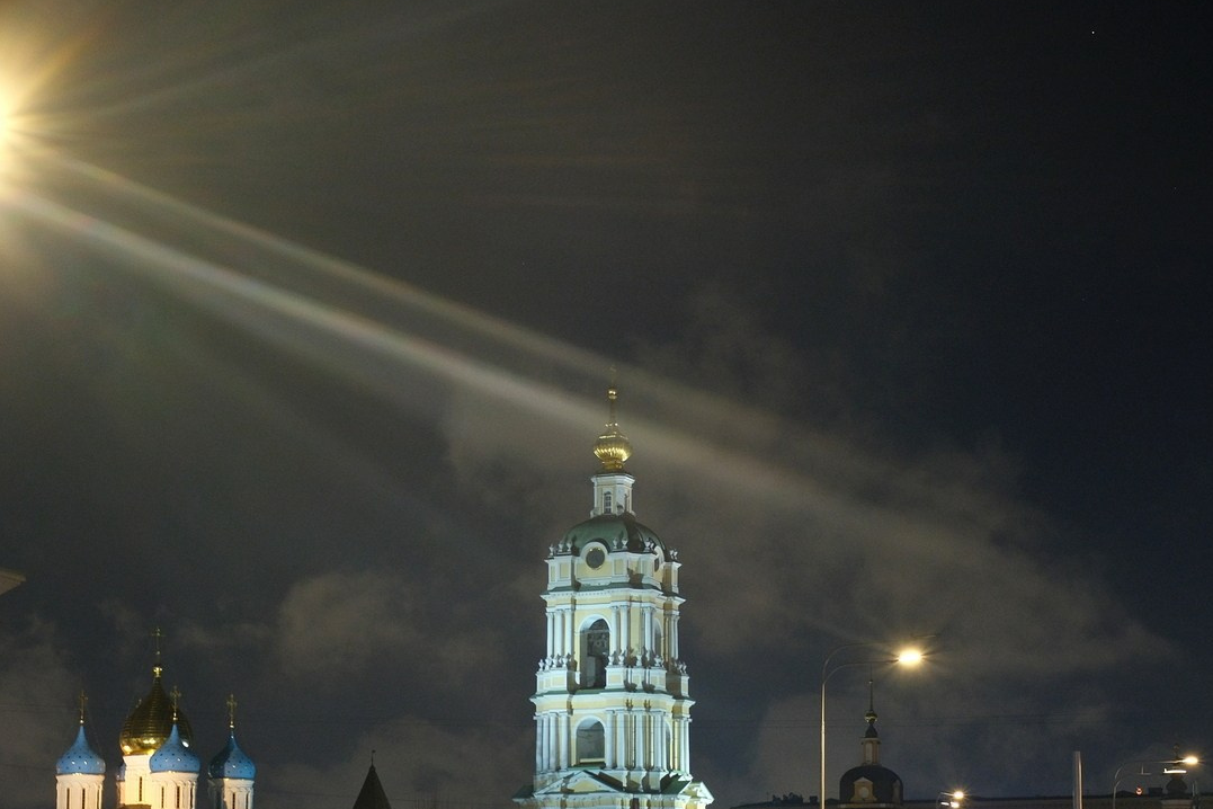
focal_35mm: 78
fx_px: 2628
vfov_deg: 17.2
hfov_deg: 26.0
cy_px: 739
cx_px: 503
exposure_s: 1/3.5
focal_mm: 27
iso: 800
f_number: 5.6
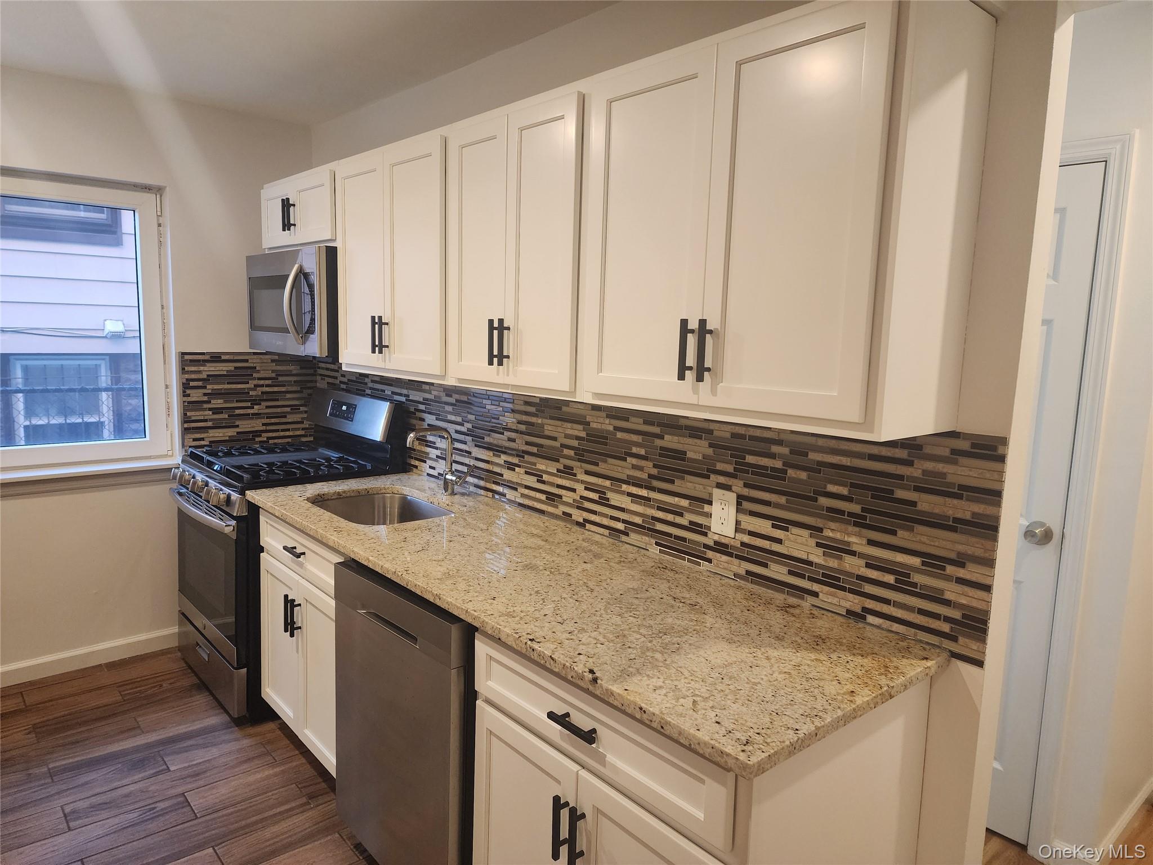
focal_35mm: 23
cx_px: 576
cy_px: 432
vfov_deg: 58.9
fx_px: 766
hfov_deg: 73.9
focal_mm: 6.4
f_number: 1.8
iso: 500
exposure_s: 1/120
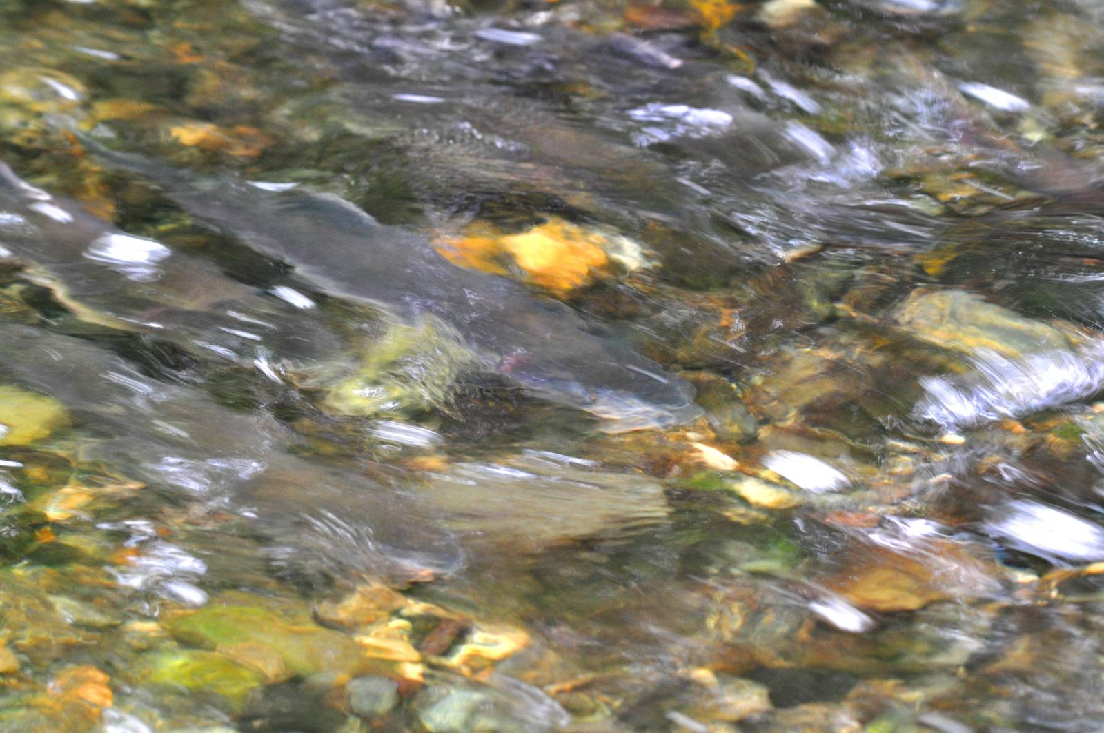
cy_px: 366
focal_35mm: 165
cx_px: 552
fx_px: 5054
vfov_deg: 8.3
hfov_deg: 12.5
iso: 800
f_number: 6.3
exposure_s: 1/20
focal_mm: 110
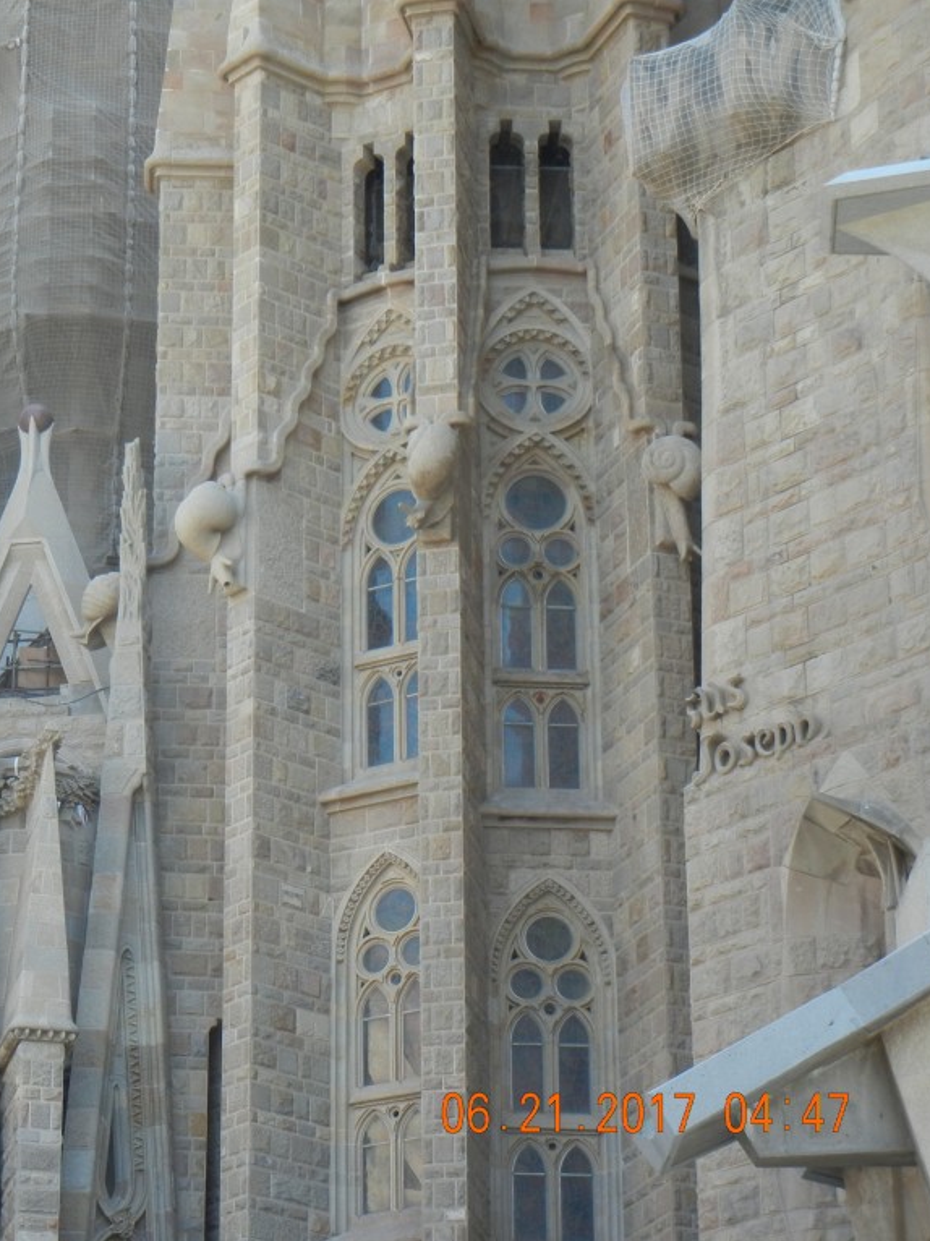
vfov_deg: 16.6
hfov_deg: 12.4
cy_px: 620
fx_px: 4265
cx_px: 122
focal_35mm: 119
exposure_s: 1/202
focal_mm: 16
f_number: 4.4
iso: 160
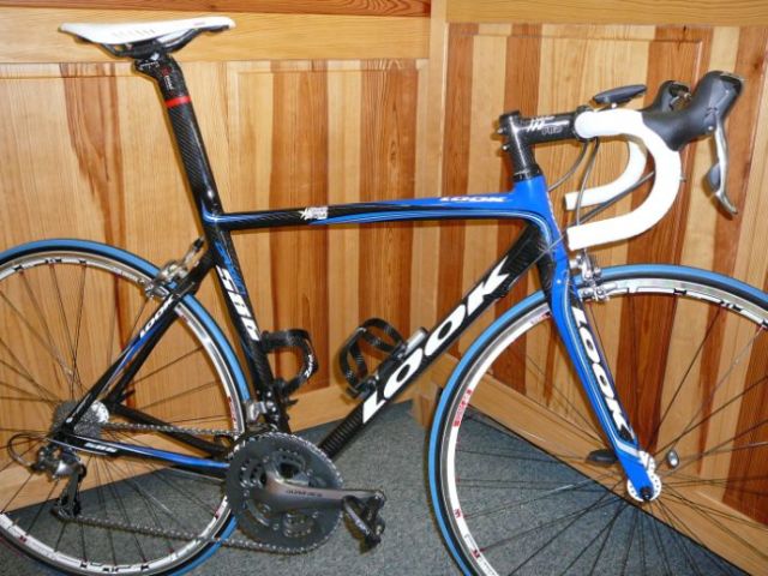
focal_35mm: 35
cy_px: 288
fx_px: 777
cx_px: 384
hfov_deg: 52.6
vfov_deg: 40.7
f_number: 2.8
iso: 125
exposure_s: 1/30
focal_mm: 5.2
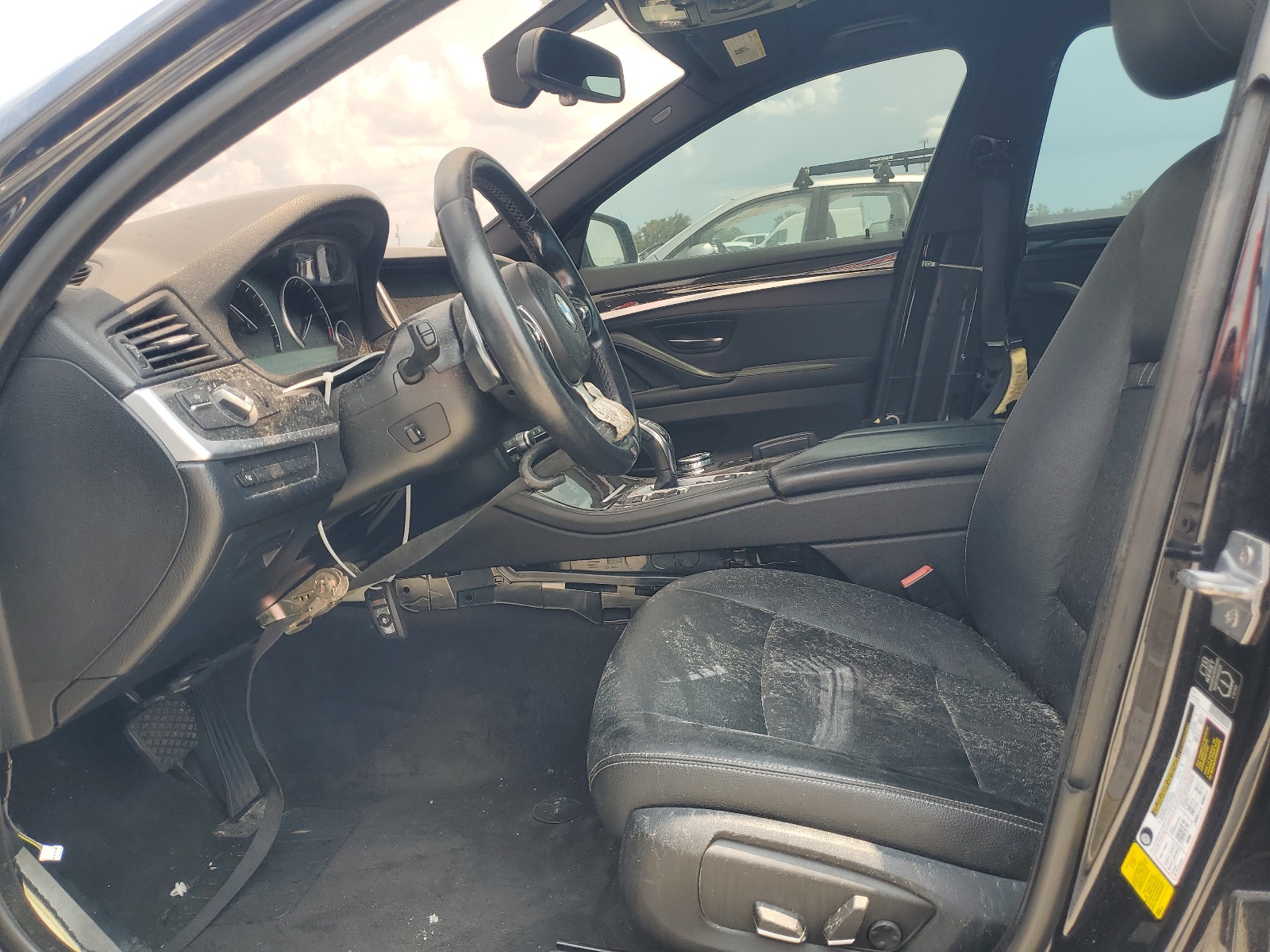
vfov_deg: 53.1
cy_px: 476
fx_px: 954
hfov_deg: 67.3
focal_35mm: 26
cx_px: 635
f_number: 1.5
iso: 50
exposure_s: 1/435
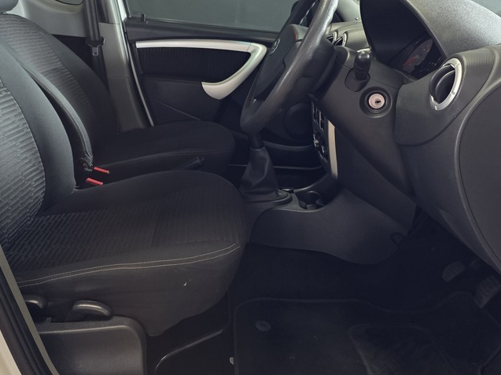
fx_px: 535
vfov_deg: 37.9
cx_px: 230
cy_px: 105
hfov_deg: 50.1
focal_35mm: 37
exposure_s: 1/100
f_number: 1.7
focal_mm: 6.25
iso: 400
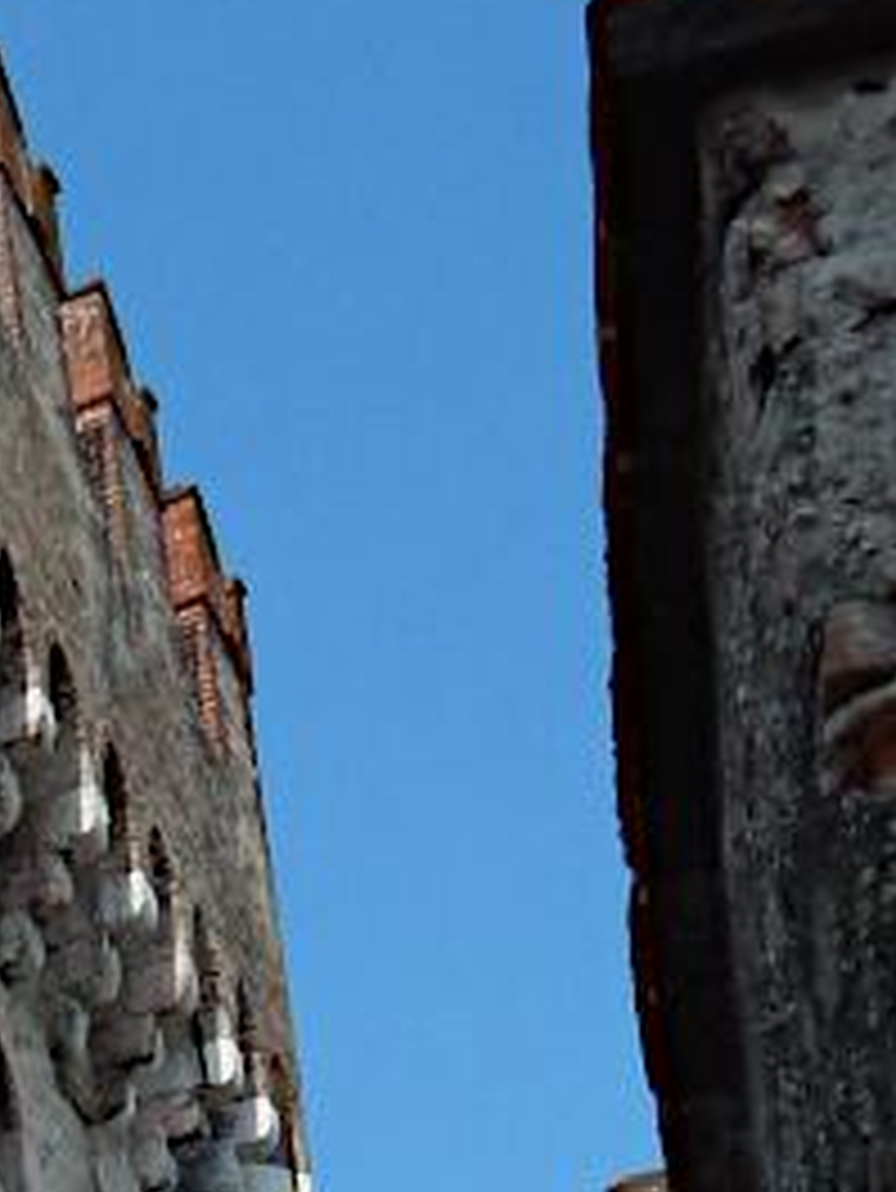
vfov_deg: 17.3
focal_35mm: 104
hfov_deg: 12.9
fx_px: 3586
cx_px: -743
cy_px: 1696
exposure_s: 1/800
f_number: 6
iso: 125
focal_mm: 4
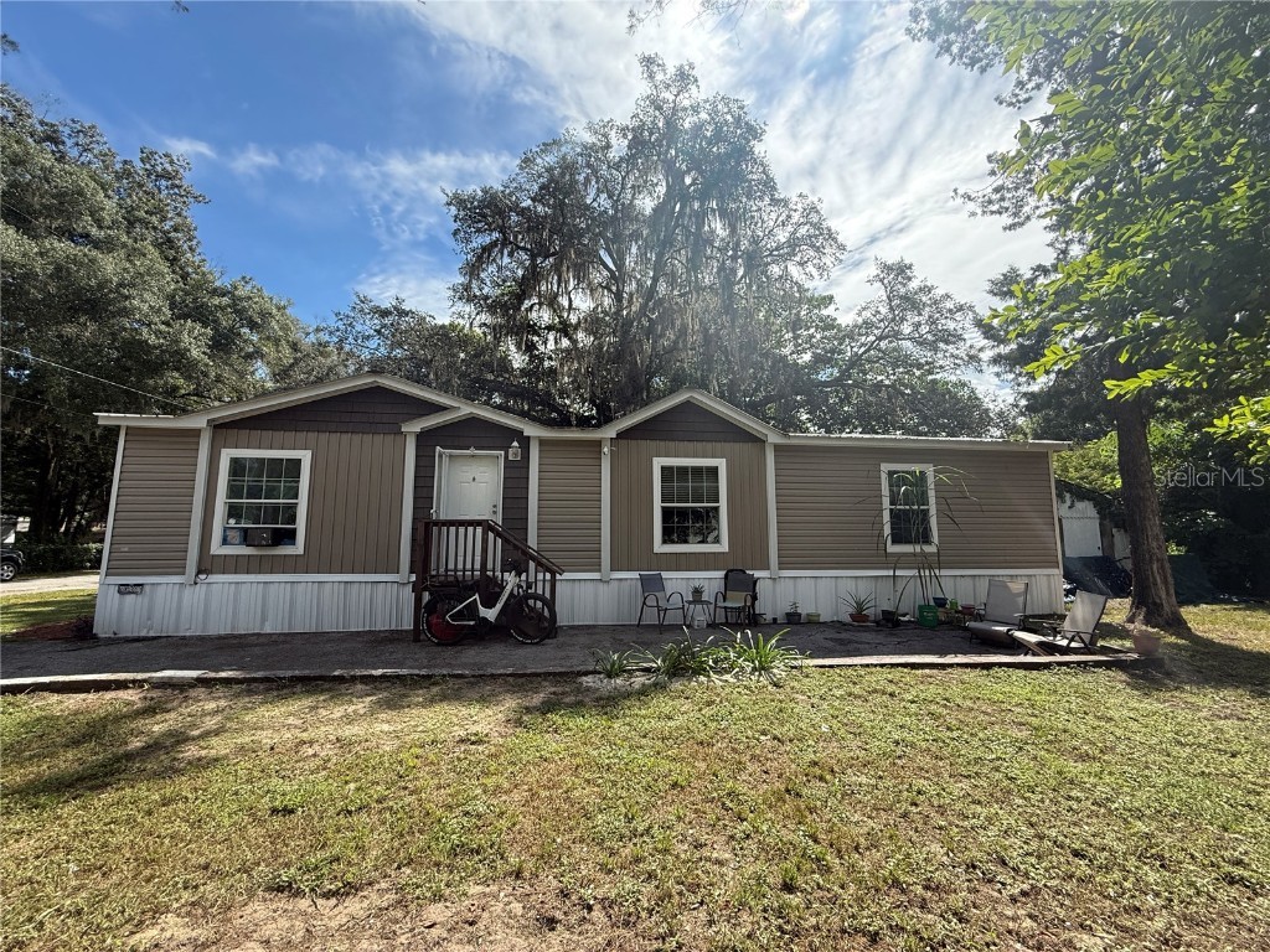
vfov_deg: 85.7
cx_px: 635
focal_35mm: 14
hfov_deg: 102.1
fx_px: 514
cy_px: 476
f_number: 2.2
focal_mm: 2.22
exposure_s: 1/914
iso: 64
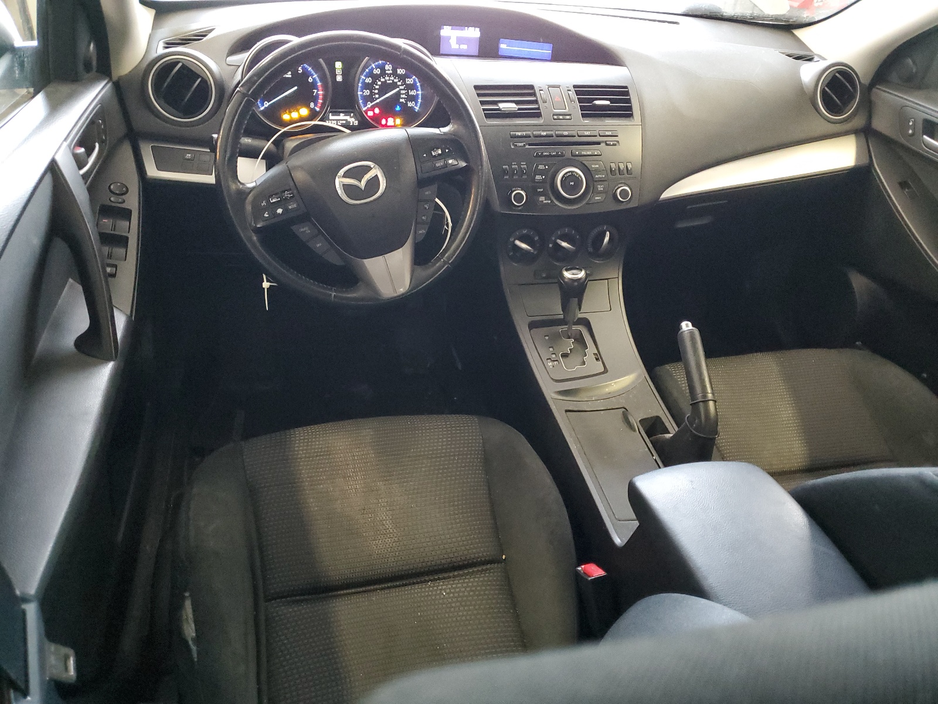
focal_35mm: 26
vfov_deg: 53.1
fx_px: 705
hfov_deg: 67.3
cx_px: 469
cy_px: 352
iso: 518
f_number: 1.5
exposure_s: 1/15
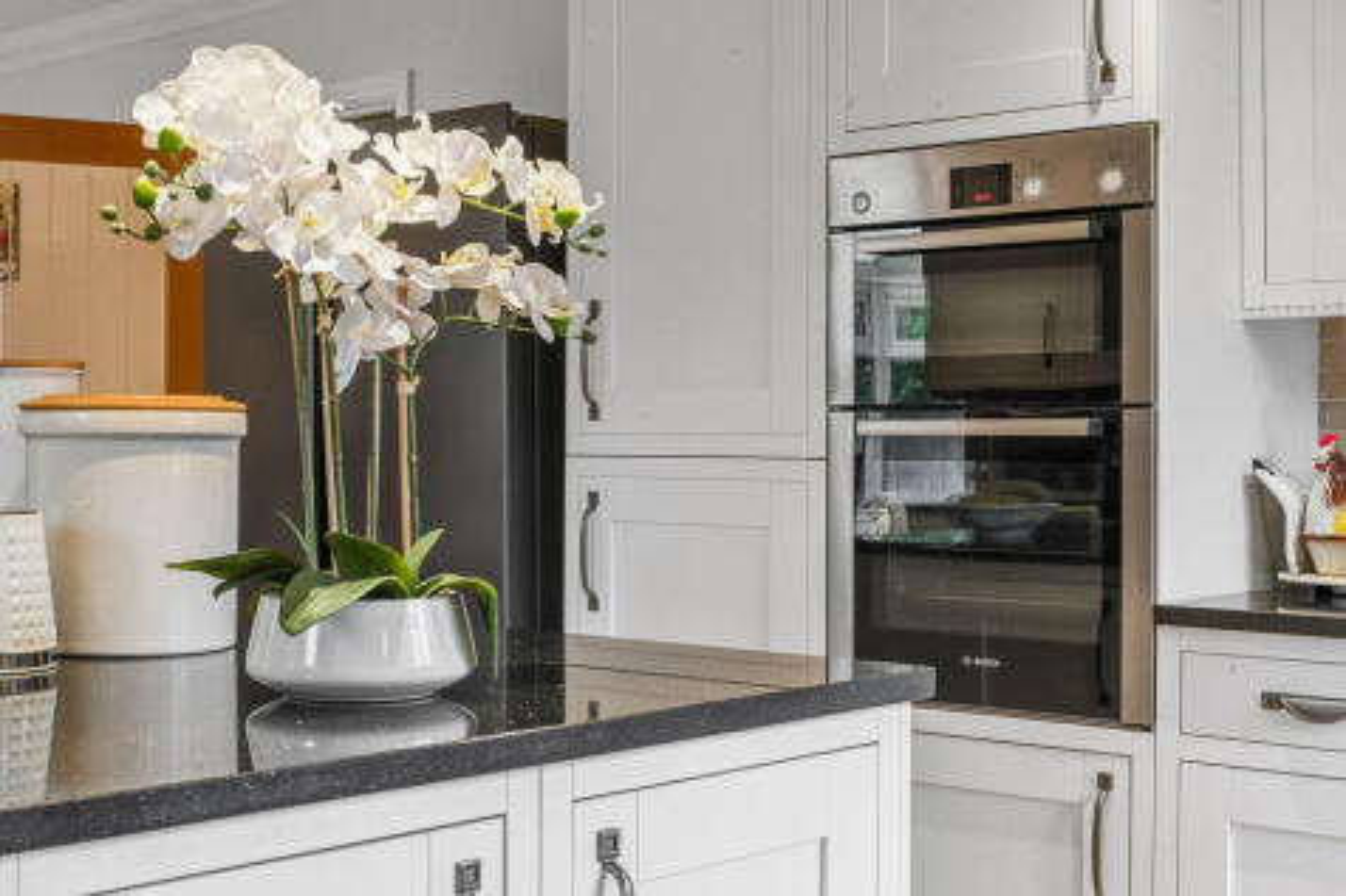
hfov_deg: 39.6
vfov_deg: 27.0
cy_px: 448
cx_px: 673
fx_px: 1869
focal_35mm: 50
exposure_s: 5
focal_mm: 50
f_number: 16
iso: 400
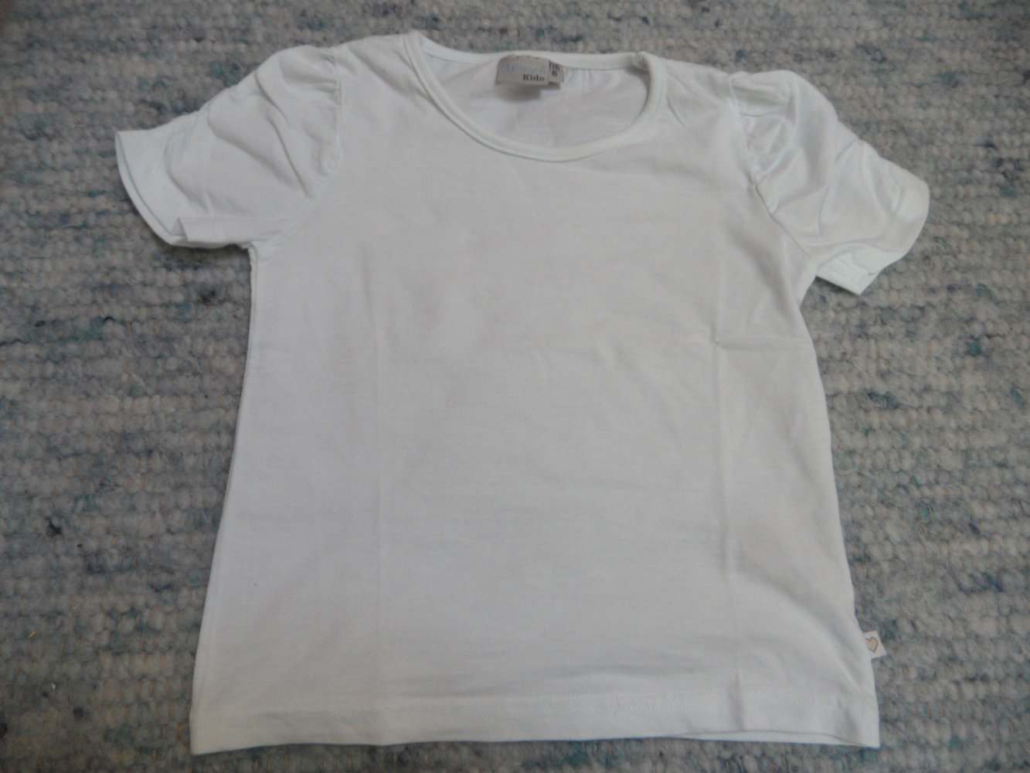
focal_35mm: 24
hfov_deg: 71.6
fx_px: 714
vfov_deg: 56.8
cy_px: 386
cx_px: 515
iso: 100
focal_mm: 4.1
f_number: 2.9
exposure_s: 1/30
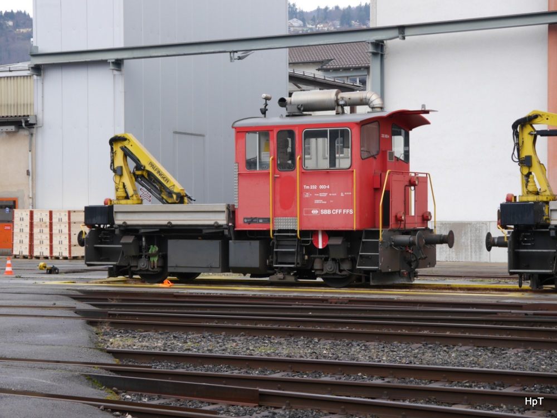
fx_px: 1352
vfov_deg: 17.6
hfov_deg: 23.3
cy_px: 209
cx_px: 278
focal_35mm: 84
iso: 400
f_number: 5.6
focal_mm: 42
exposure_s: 1/80
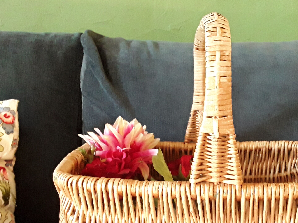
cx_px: 191
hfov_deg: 40.9
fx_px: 396
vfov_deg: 30.9
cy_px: 172
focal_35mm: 46
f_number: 1.9
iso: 400
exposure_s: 1/25
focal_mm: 2.91
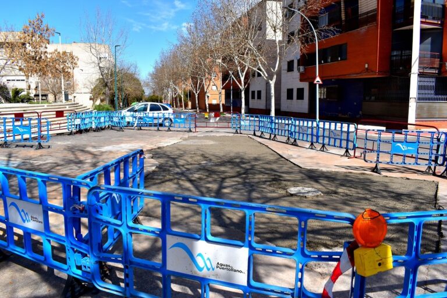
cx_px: 224
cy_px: 149
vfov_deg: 47.9
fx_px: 335
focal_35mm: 27
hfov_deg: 67.4
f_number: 10
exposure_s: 1/400
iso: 200
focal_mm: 18
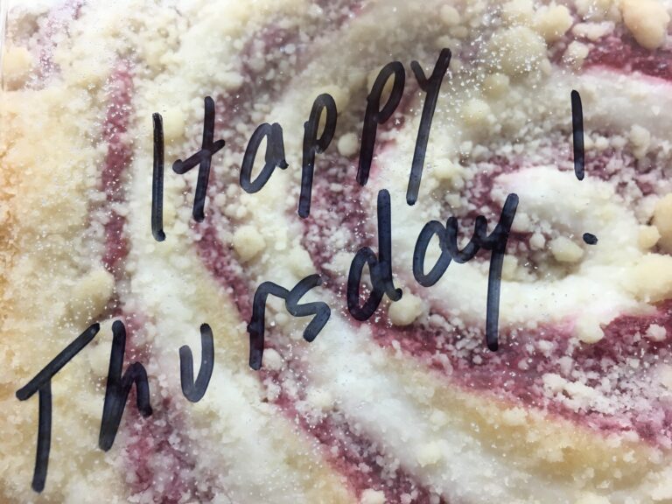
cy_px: 252
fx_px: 563
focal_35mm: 29
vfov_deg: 48.2
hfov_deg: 61.7
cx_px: 336
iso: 25
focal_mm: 4.15
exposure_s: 1/30
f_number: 2.2
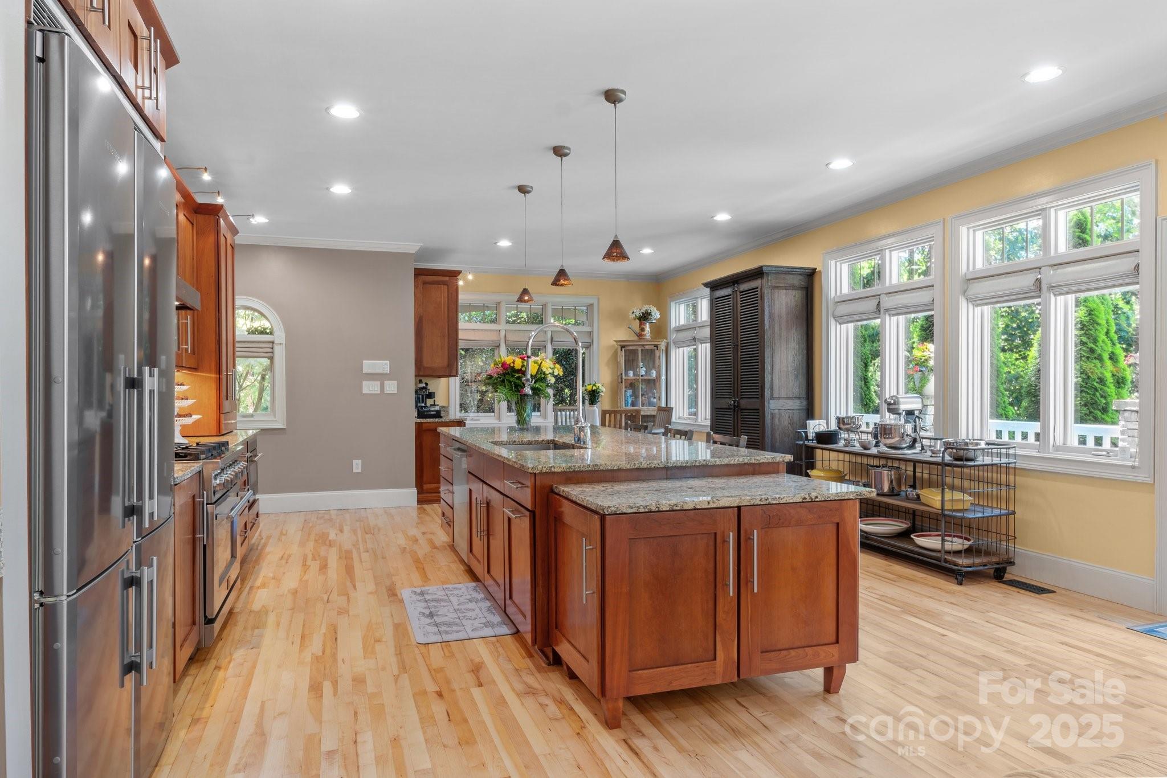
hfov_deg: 81.2
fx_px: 681
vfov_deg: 59.5
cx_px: 584
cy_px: 389
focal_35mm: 21
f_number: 10
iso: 100
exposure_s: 2.5
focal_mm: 14
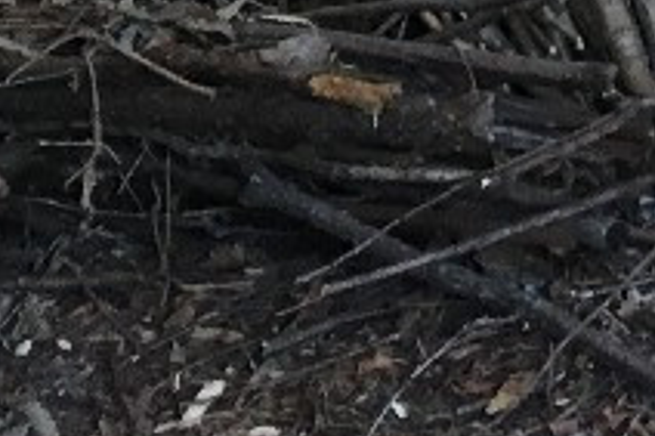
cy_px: -804
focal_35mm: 182
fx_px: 3309
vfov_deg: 6.9
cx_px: 1202
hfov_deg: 10.6
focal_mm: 4.15
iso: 50
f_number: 2.2
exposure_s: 1/33
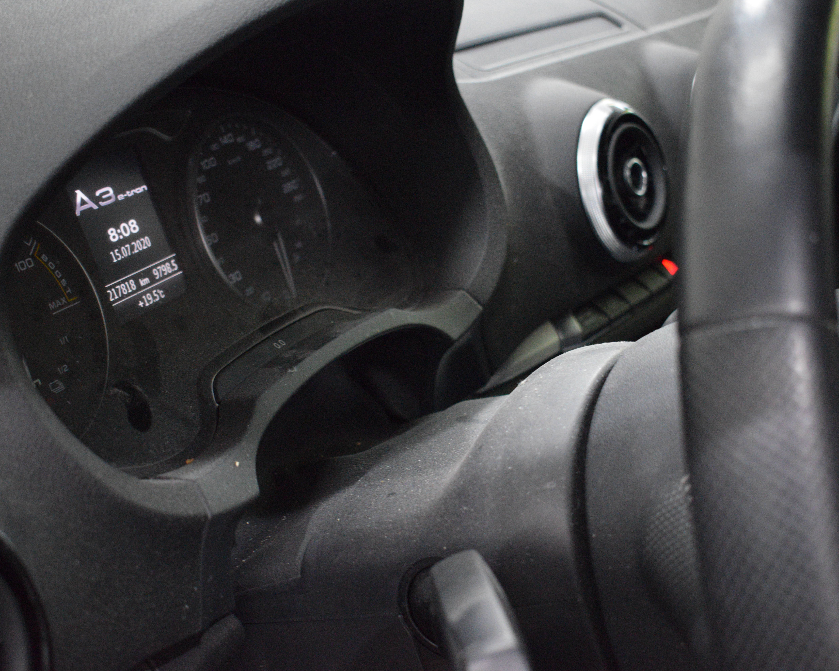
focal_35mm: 53
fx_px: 1305
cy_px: 336
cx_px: 425
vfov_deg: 28.8
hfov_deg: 35.6
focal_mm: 31
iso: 3600
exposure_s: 1/60
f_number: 4.2
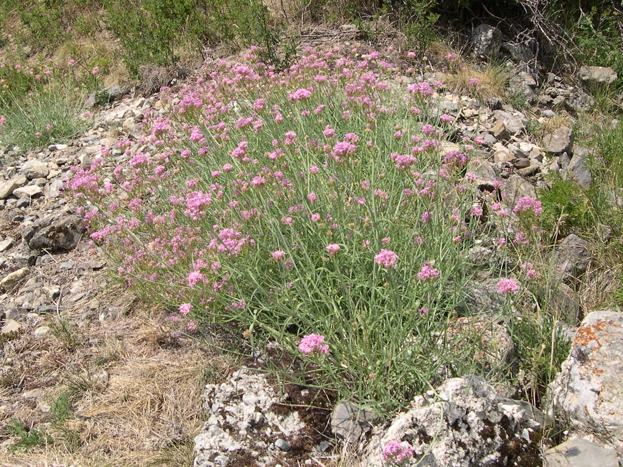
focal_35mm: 38
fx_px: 684
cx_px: 312
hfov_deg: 49.0
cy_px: 234
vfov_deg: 37.7
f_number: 7.6
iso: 100
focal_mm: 8
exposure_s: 1/170
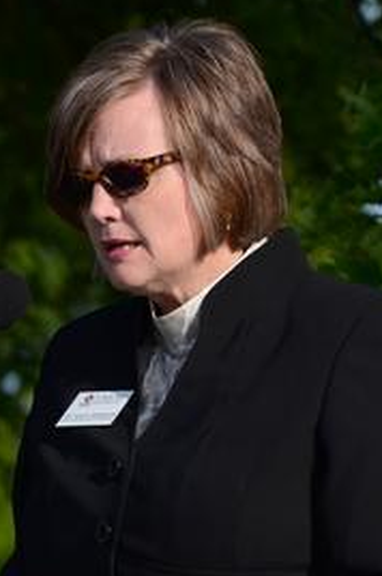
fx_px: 8780
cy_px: 566
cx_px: 97
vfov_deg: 3.7
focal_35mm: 550
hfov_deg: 2.5
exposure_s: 1/500
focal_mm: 145
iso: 100
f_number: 5
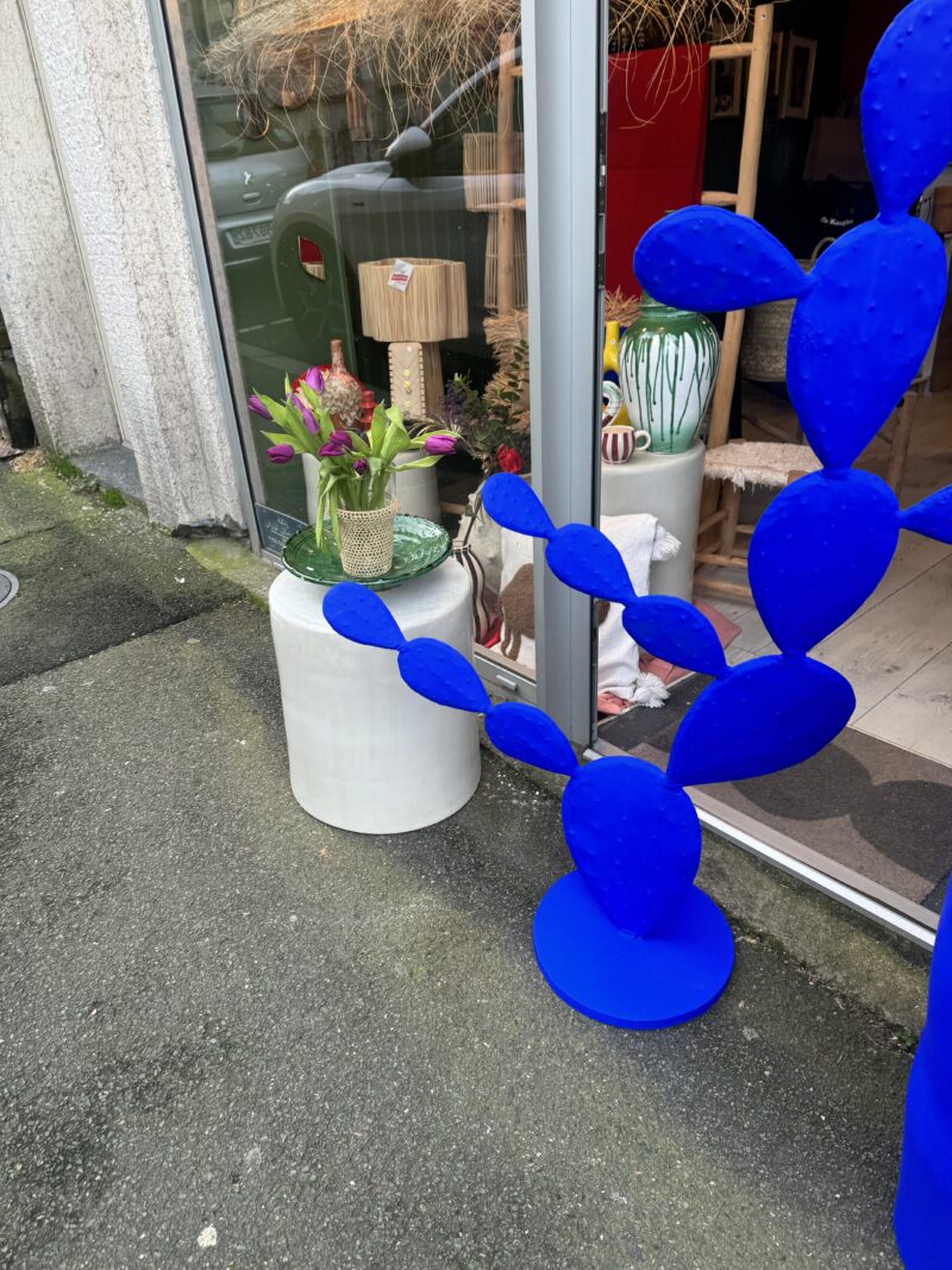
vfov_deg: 71.6
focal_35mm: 24
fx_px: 880
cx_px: 476
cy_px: 635
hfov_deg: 56.8
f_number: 1.78
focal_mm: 6.76
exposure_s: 1/121
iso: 64
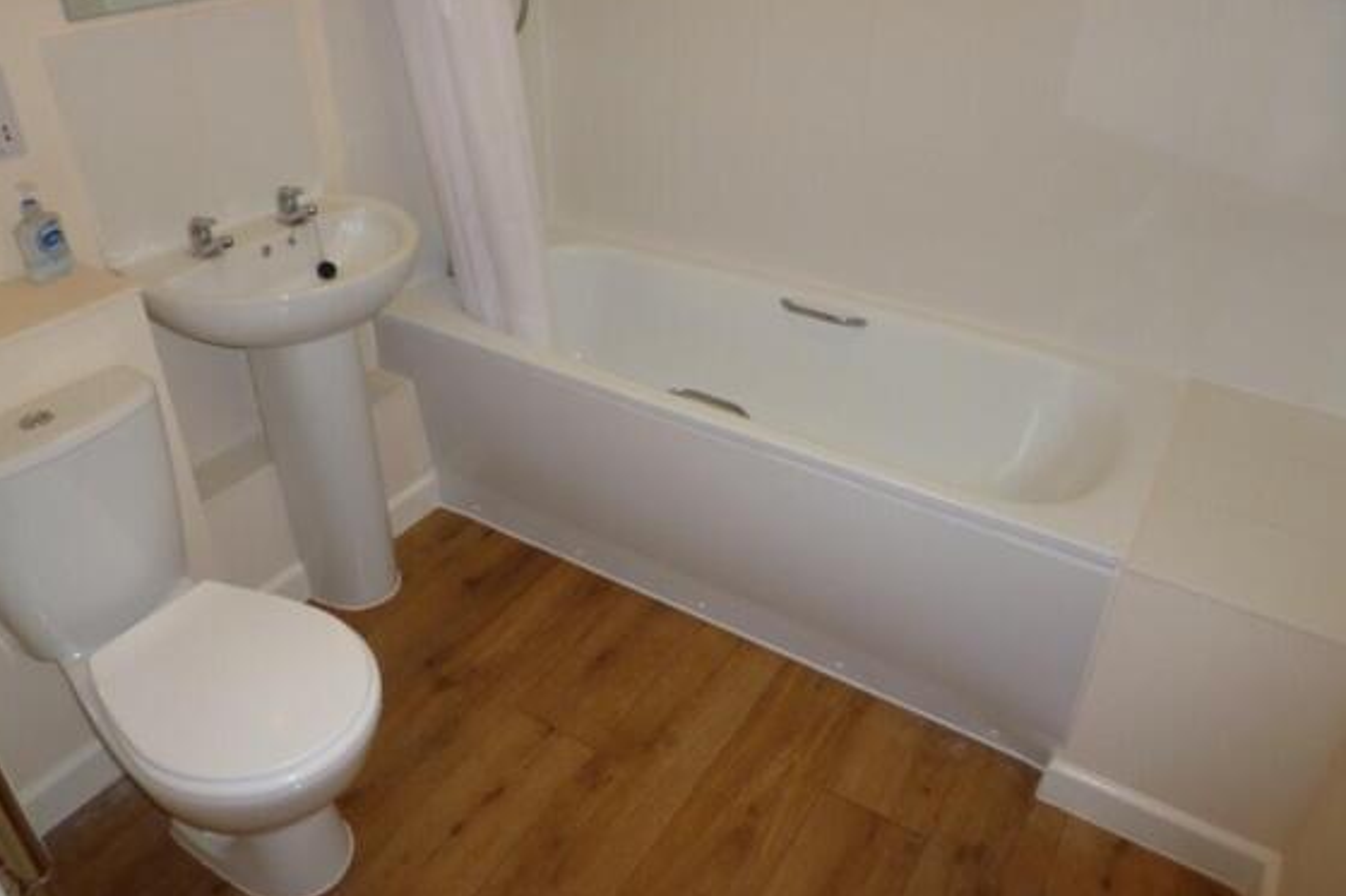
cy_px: 390
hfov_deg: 69.4
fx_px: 972
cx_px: 681
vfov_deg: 49.4
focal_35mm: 26
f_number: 2.5
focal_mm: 4.3
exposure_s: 1/60
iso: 125
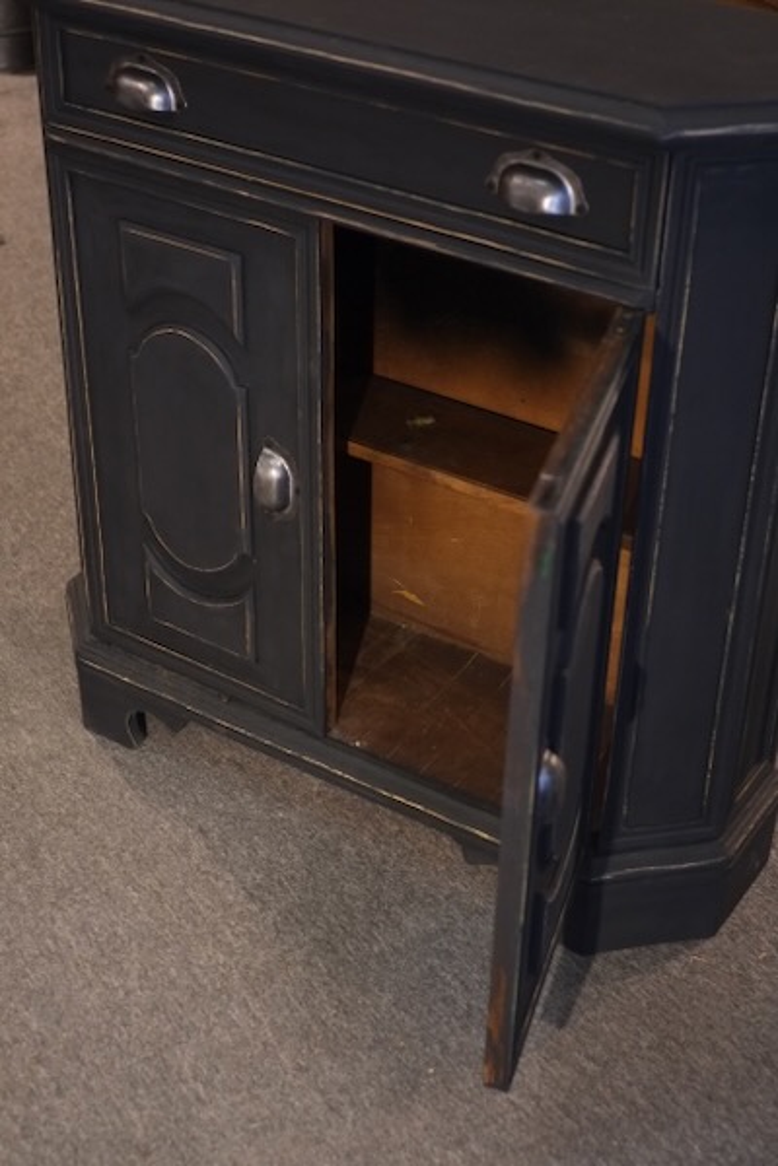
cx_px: 389
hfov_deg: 25.5
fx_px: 1718
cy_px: 583
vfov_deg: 37.5
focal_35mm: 53
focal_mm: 35
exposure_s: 1/125
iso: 3200
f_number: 3.6
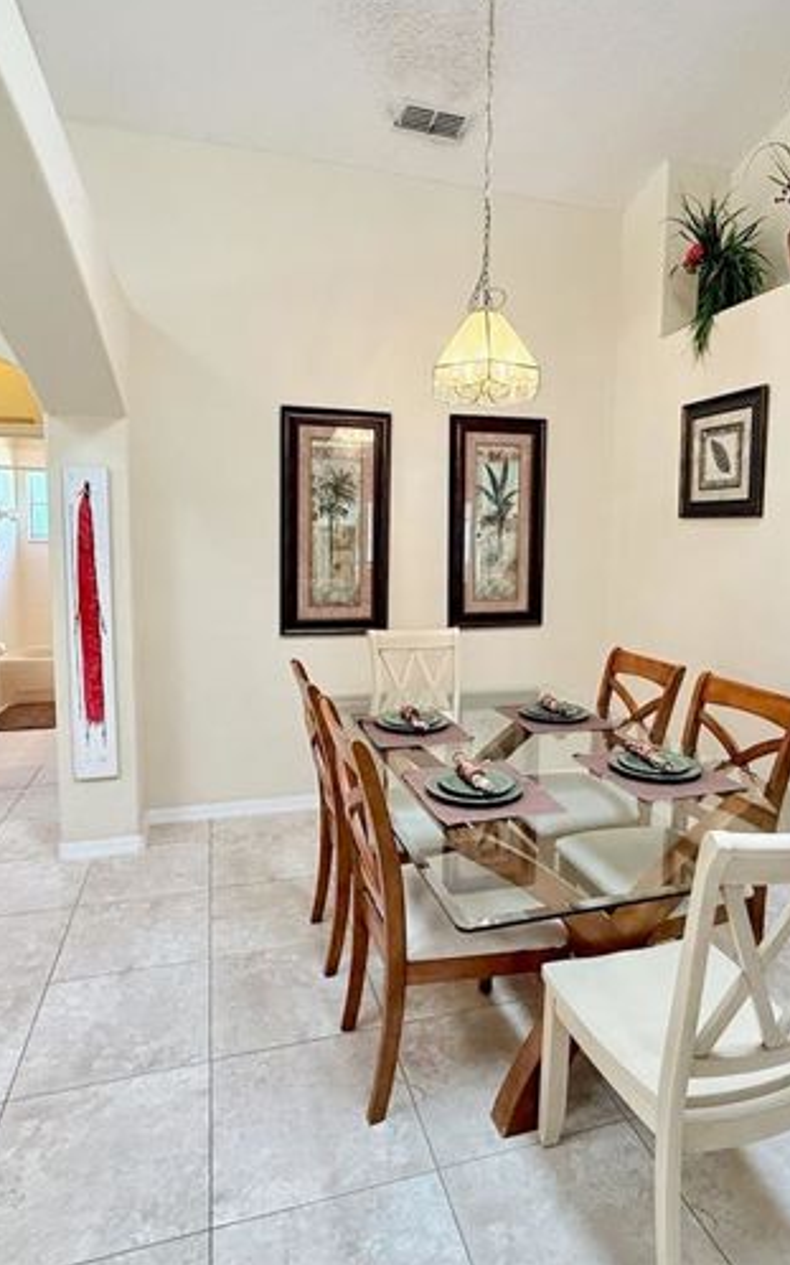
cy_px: 599
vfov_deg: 82.2
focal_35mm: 21
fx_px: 724
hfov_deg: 57.1
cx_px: 436
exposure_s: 1/120
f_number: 2.2
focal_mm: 2.22
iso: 400
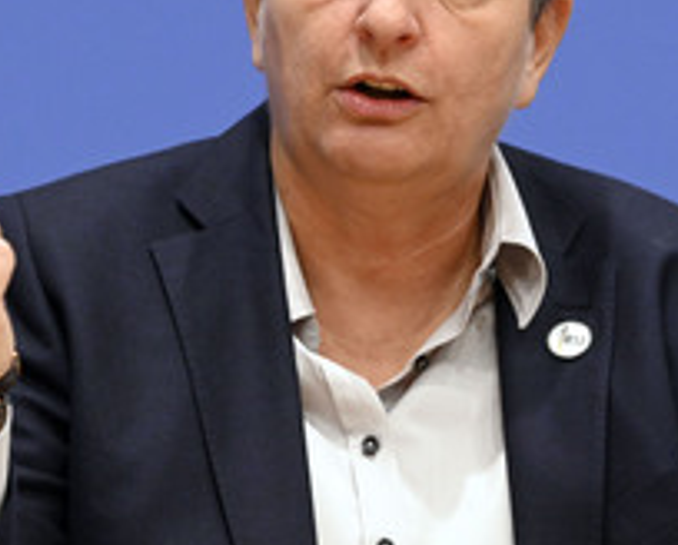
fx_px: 4242
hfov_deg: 9.1
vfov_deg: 7.3
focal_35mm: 211
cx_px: 407
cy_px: 166
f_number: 5.6
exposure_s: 1/500
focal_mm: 102
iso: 5000
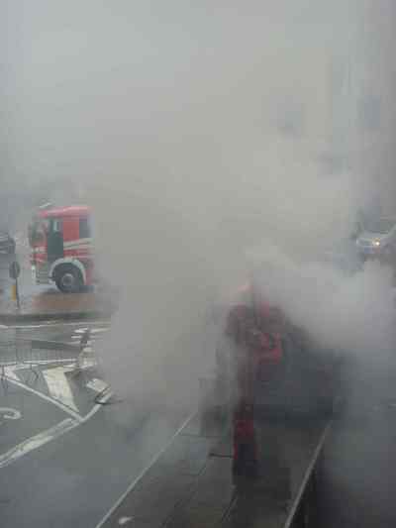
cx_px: 198
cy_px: 264
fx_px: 915
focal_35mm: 60
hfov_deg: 24.4
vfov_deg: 32.2
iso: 100
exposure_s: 1/60
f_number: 3.9
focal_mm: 10.2
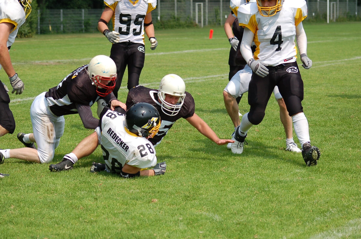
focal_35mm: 117
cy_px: 120
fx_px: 1171
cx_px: 180
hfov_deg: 17.5
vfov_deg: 11.7
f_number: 5
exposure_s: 1/1250
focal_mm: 78
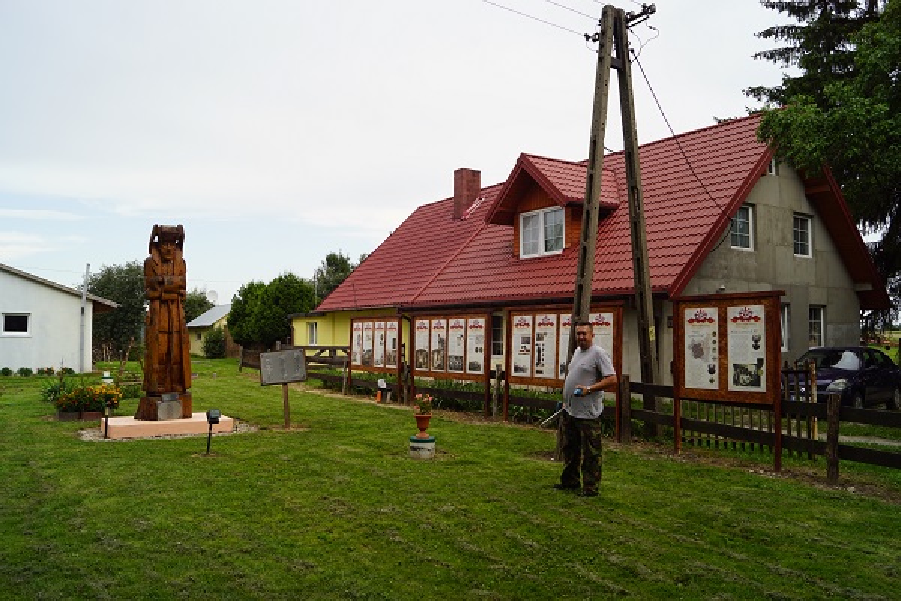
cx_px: 450
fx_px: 676
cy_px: 300
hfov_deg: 67.4
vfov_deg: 47.9
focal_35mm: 27
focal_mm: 18
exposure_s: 1/100
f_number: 6.3
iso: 100
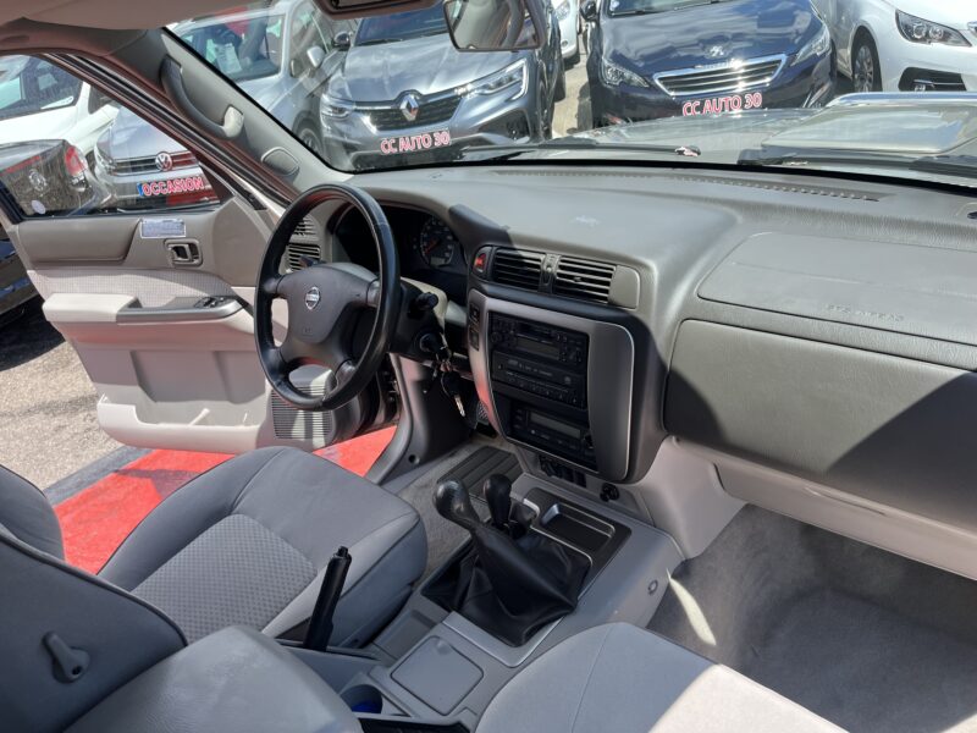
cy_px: 366
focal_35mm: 26
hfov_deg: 67.3
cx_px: 488
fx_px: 734
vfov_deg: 53.1
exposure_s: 1/864
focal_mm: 5.1
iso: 50
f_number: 1.6
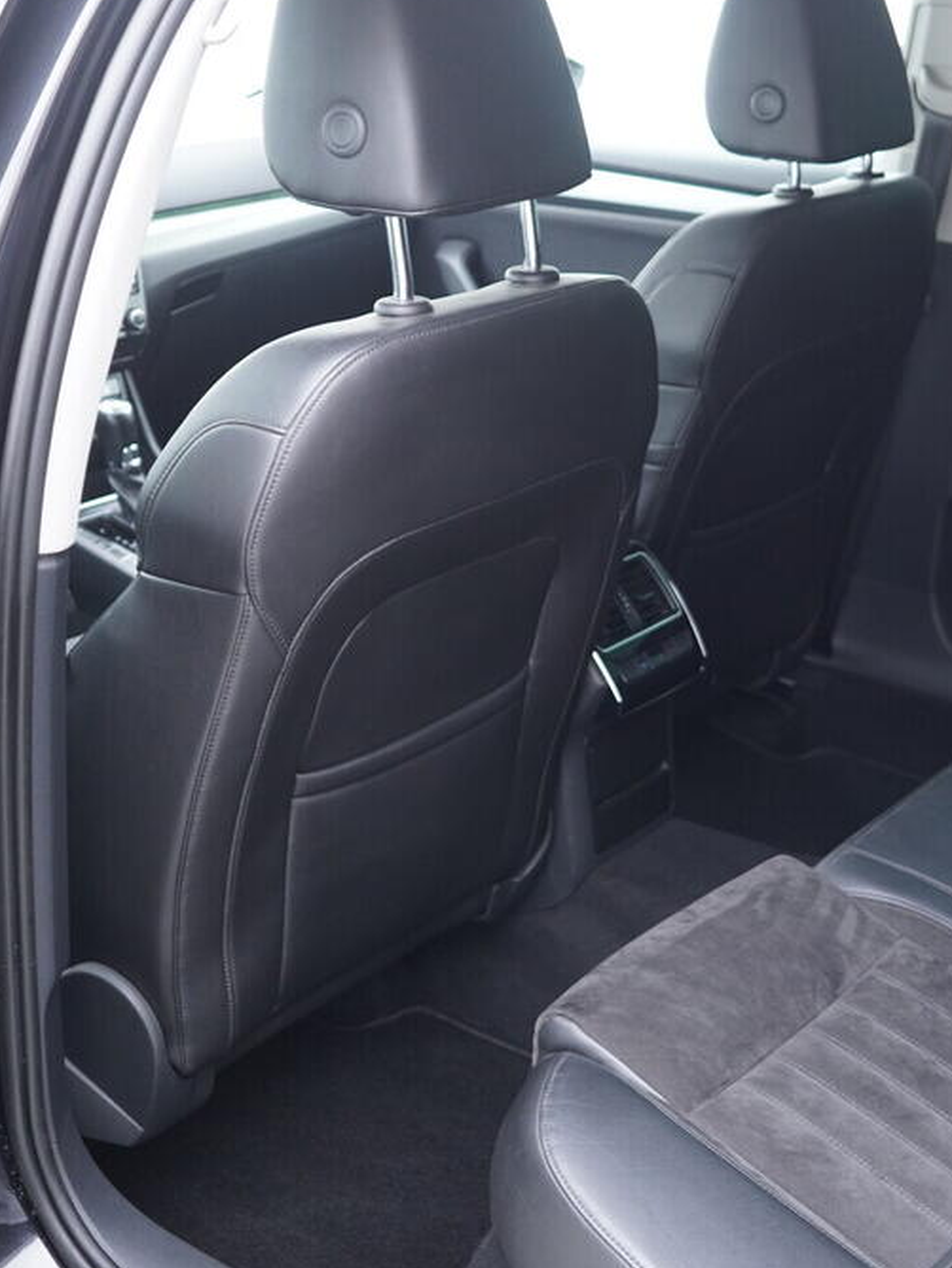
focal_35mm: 53
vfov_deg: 36.2
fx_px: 1943
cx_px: 630
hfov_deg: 27.4
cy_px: 634
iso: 800
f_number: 2.8
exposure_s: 1/40
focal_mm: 24
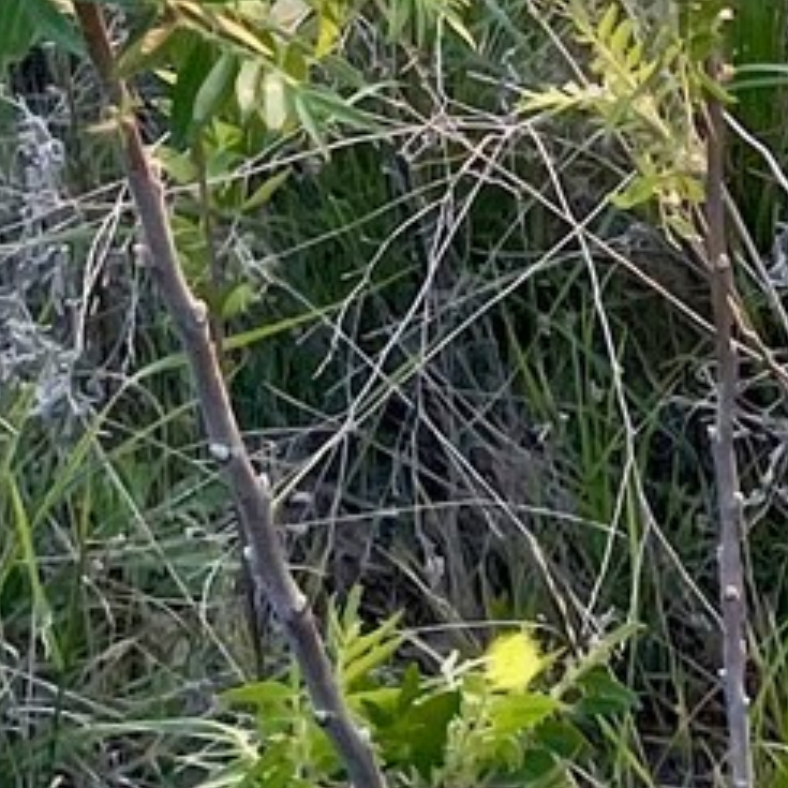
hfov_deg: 8.9
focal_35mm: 185
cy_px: -1576
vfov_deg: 8.1
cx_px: 1557
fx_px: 4765
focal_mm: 5.1
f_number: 1.6
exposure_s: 1/121
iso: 50
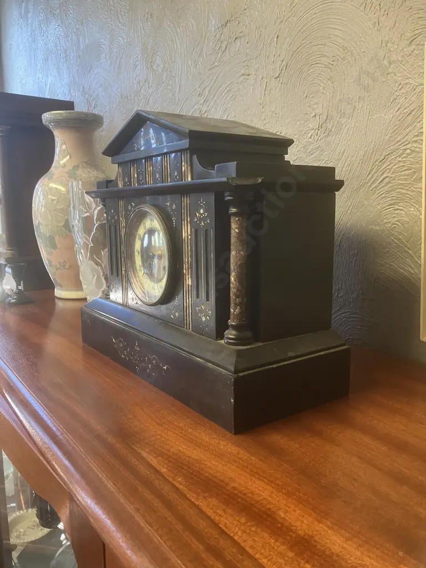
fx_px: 459
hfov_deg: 49.7
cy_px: 284
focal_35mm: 28
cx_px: 213
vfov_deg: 63.4
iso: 160
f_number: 1.8
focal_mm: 3.99
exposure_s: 1/60
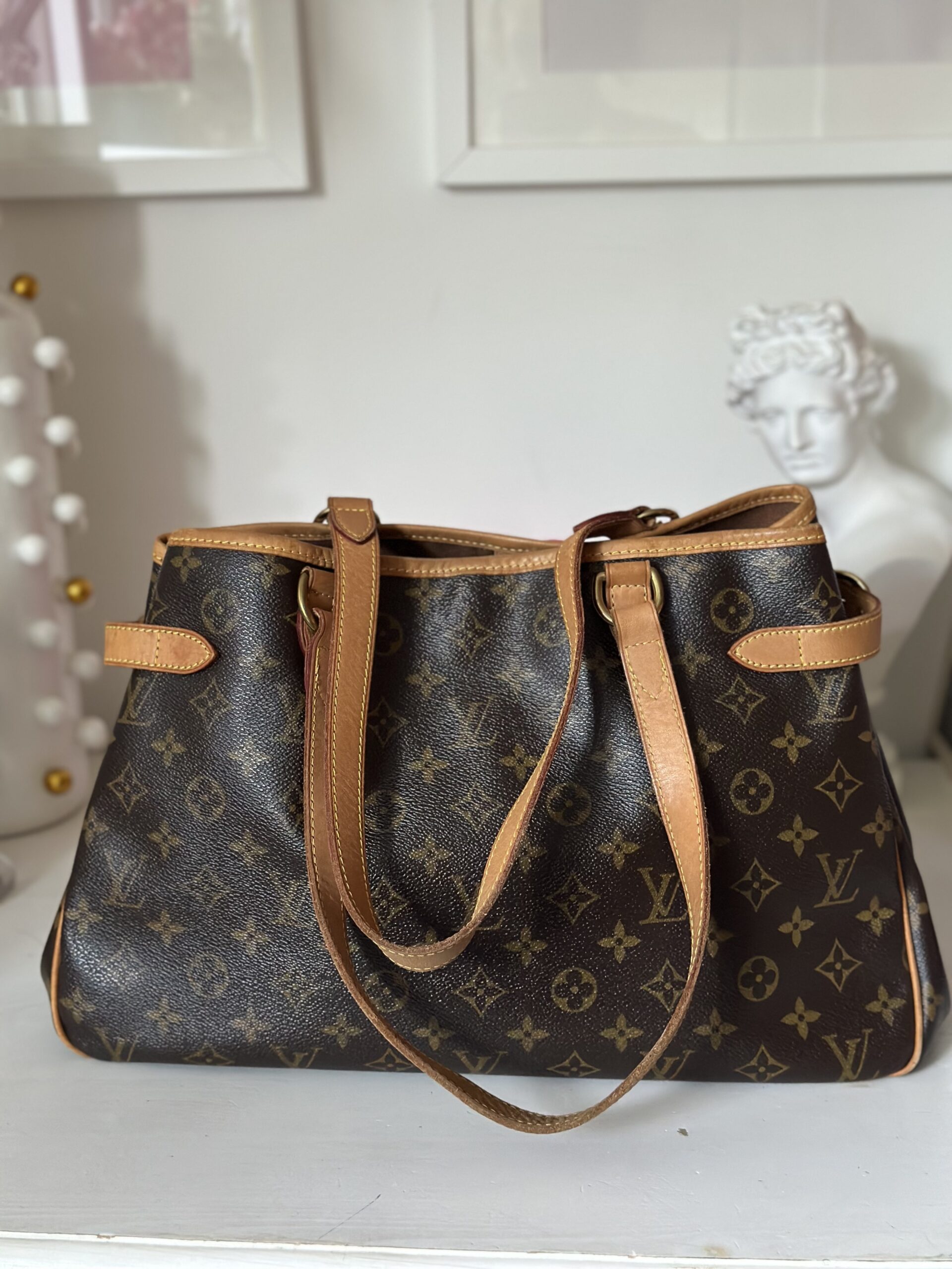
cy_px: 634
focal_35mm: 48
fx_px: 1760
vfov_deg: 39.7
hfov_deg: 30.3
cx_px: 476
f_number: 1.78
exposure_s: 1/60
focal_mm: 6.86
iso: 320
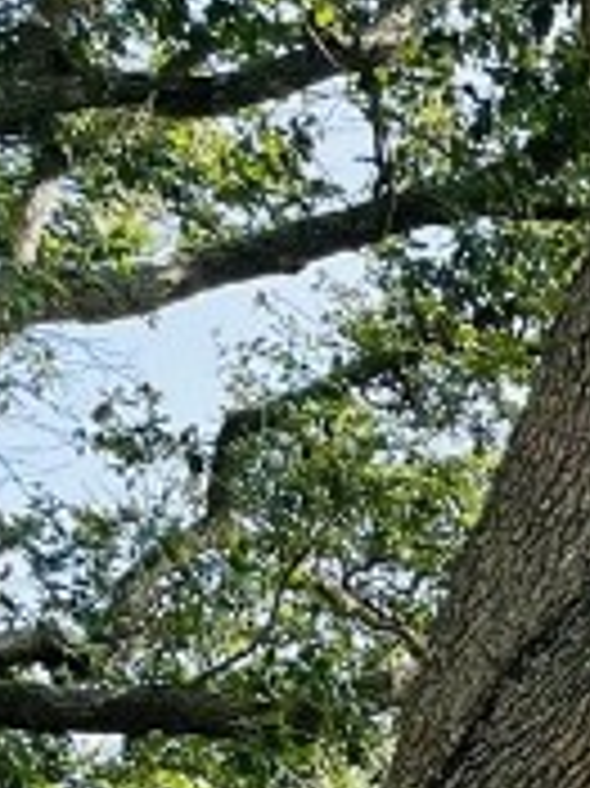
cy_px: 1319
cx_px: 1729
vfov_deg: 12.1
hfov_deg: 8.3
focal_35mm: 152
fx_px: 3458
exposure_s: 1/917
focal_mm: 4.2
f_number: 1.6
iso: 32
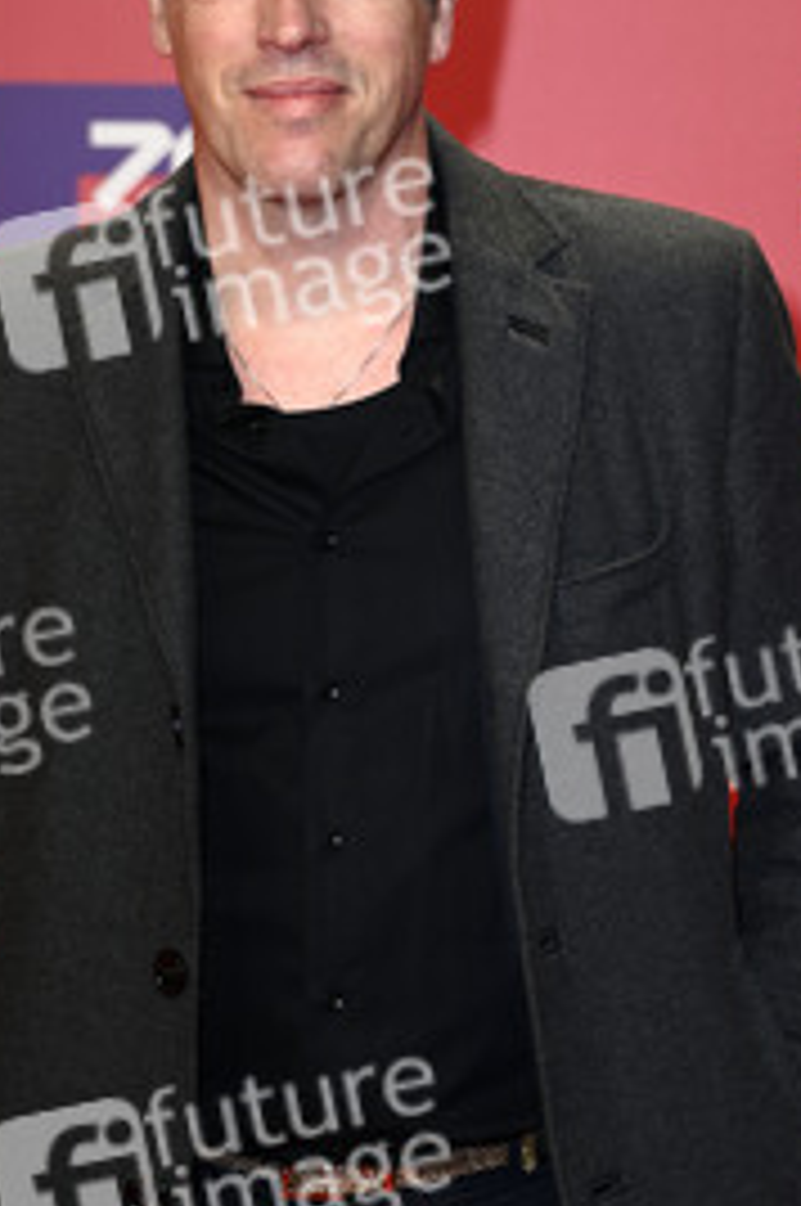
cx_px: 351
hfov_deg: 7.9
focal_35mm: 173
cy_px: 490
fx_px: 5788
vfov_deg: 11.9
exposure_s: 1/250
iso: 640
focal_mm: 116
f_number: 5.6
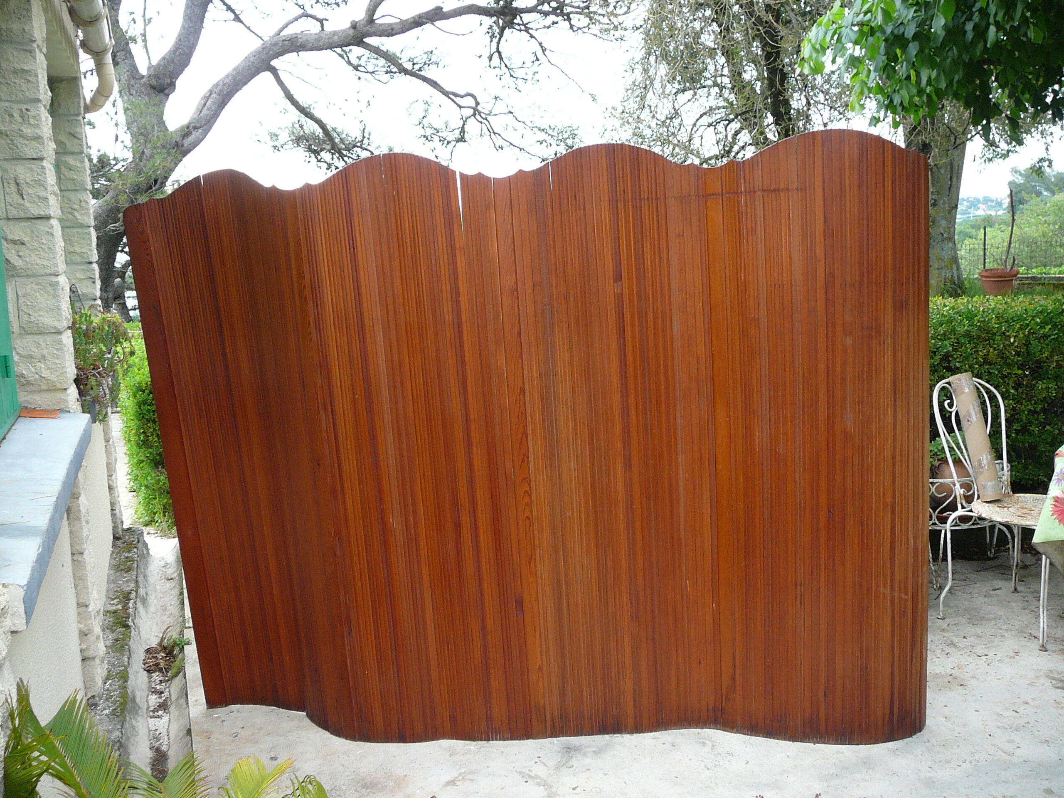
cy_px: 399
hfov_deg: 52.6
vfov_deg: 40.7
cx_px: 532
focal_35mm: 35
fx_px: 1076
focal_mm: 5.2
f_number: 2.8
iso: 100
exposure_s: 1/40
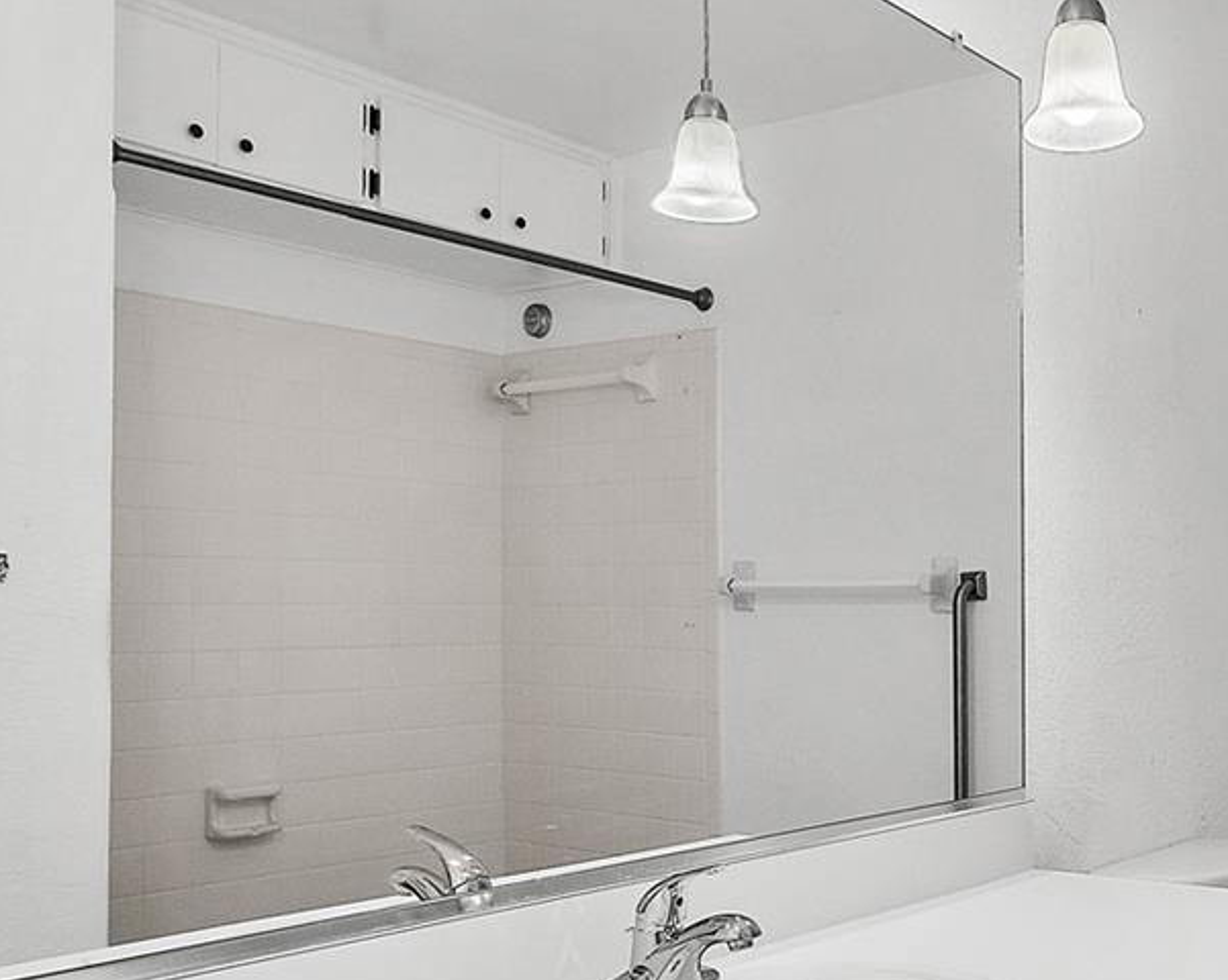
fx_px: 1498
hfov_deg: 42.7
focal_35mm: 41
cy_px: 645
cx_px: 973
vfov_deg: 35.9
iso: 1600
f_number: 5.6
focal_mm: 16.5
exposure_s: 1/25
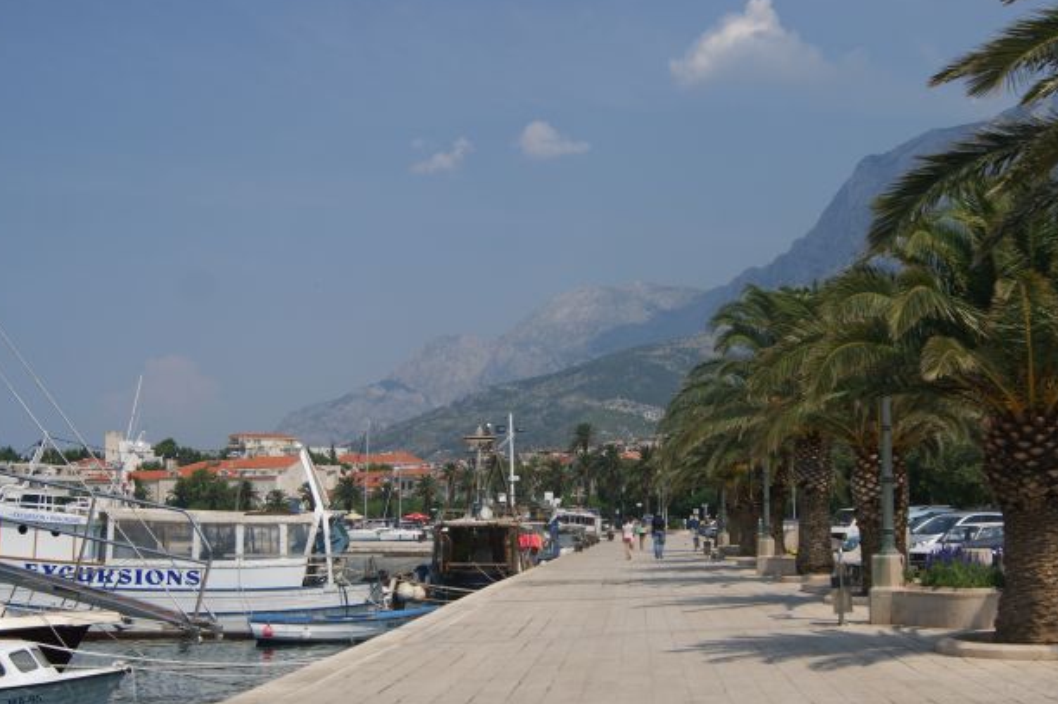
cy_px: 420
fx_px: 1498
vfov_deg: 26.4
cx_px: 615
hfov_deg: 38.8
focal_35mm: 51
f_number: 5.6
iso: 100
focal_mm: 26
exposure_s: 1/1250
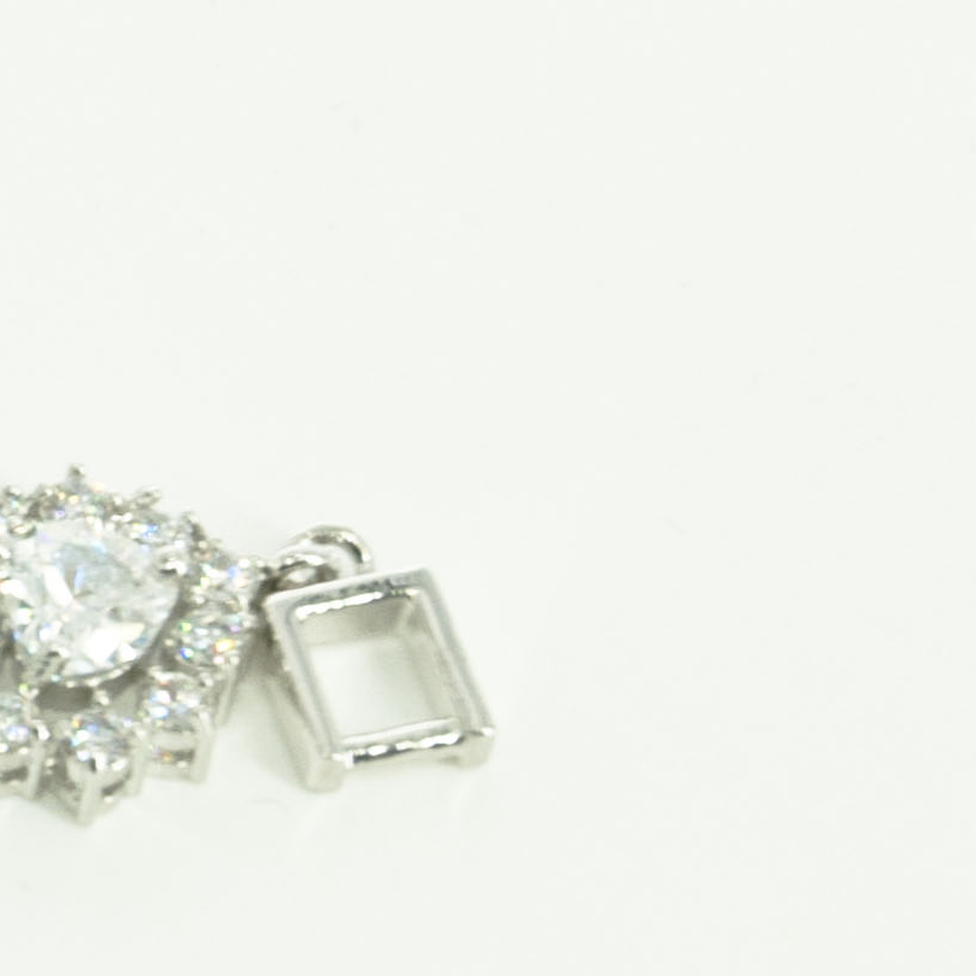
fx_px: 7082
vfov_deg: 7.9
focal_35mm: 222
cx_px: -1622
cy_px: 776
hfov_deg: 7.2
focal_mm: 35
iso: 200
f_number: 11
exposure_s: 1/60
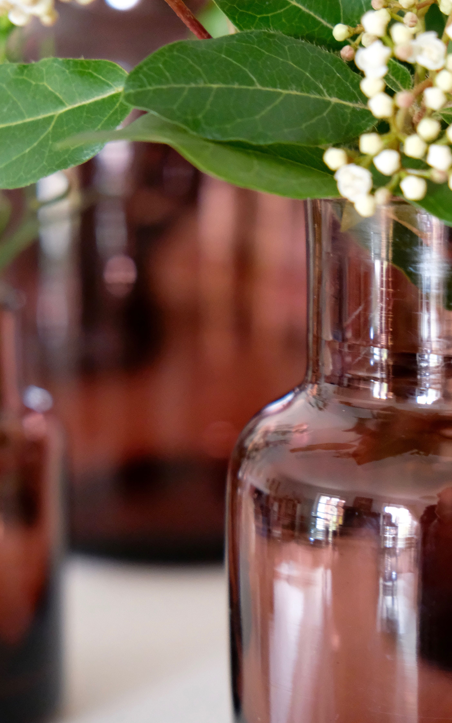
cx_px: 310
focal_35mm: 104
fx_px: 2050
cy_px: 480
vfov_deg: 19.9
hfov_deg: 12.6
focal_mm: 50.5
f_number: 4
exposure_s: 1/25
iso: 6400
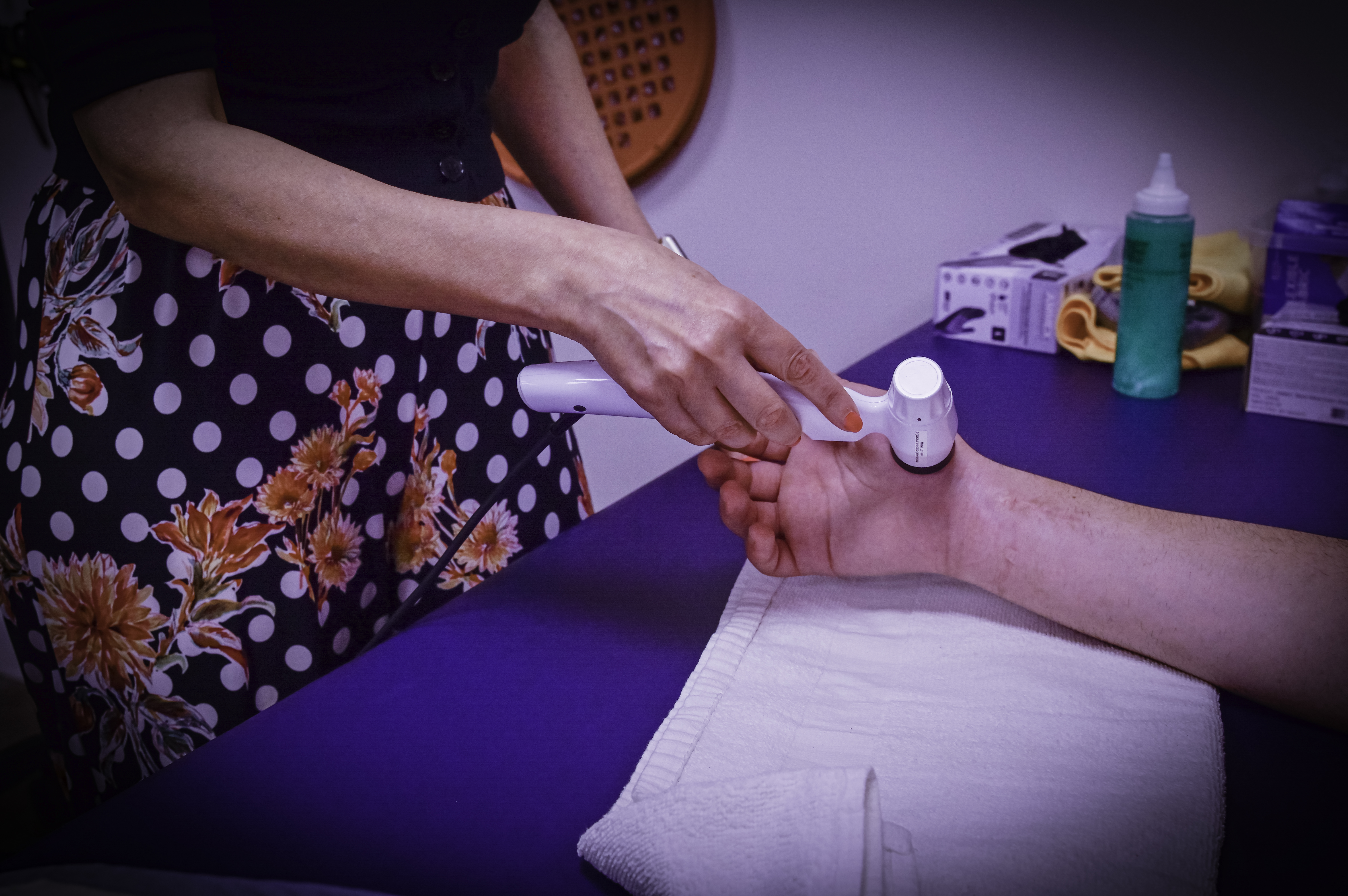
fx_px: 1871
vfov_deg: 27.0
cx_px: 674
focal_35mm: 50
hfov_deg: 39.6
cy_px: 448
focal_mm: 50
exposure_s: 1/160
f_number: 9
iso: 800
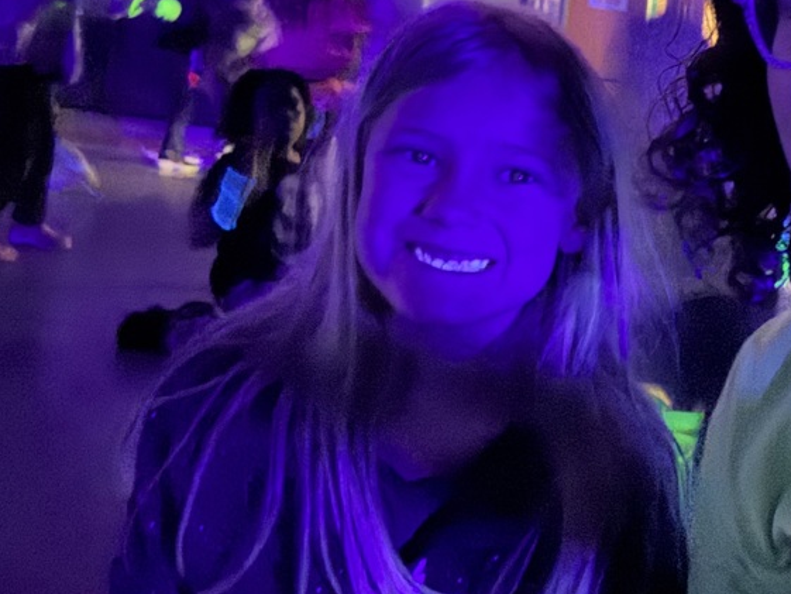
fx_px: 960
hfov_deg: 41.5
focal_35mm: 42
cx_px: 699
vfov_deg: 34.3
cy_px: 264
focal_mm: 2.69
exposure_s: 1/4
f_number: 1.9
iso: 1250
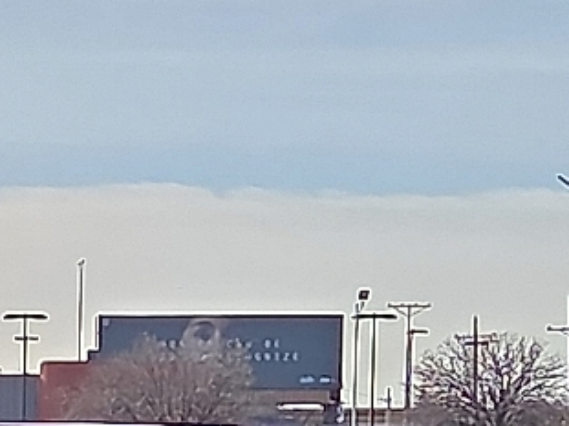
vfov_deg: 6.6
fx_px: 3549
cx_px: -209
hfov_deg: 9.0
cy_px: 916
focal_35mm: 216
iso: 25
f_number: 1.8
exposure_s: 1/2000
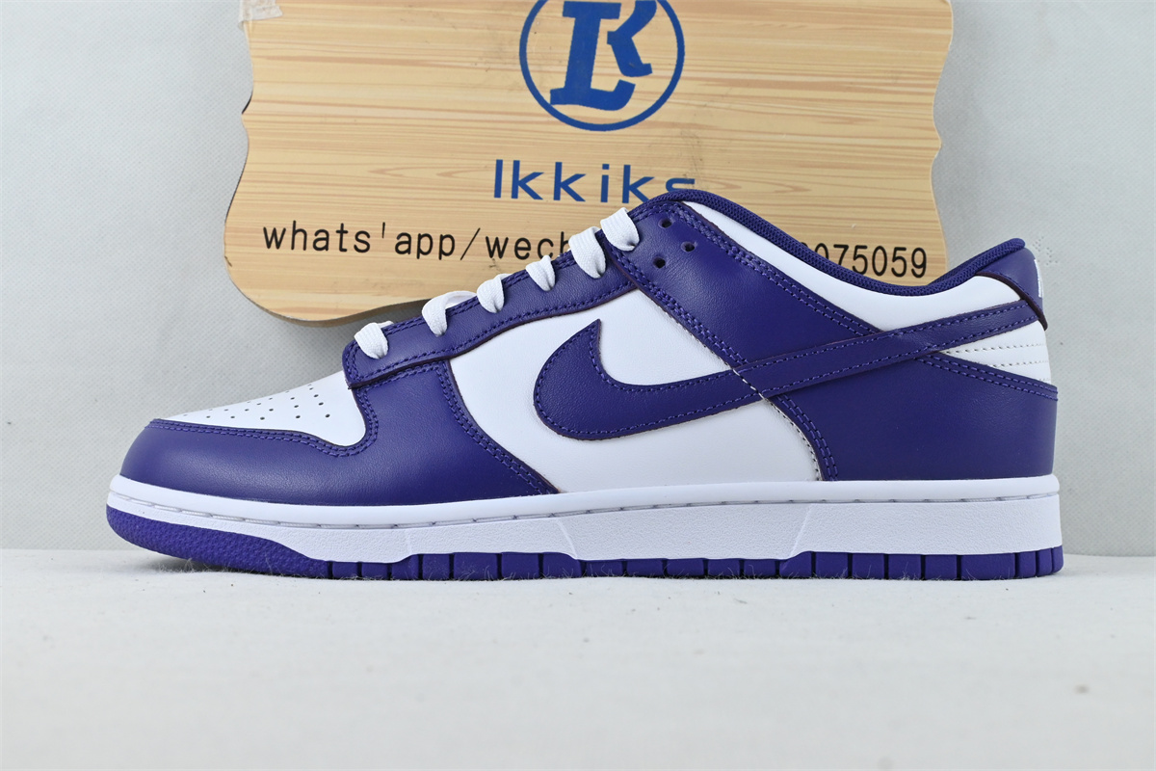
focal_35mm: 49
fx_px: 1565
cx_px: 578
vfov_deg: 27.7
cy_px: 386
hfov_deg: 40.5
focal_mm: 32.5
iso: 1000
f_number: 10
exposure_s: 1/160
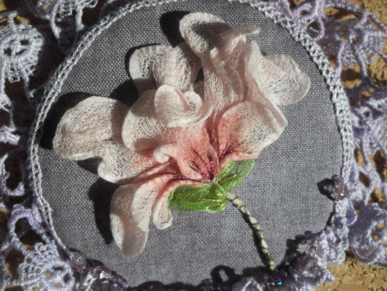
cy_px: 146
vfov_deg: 40.7
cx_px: 194
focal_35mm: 35
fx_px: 391
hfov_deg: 52.6
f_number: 8.9
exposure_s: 1/250
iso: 80
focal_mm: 6.2
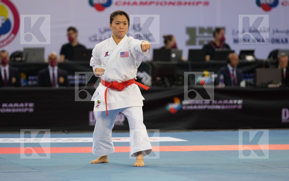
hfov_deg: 7.8
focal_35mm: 270
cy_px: 87
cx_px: 144
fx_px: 2126
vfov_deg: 4.9
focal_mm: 176
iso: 1600
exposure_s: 1/500
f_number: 2.8
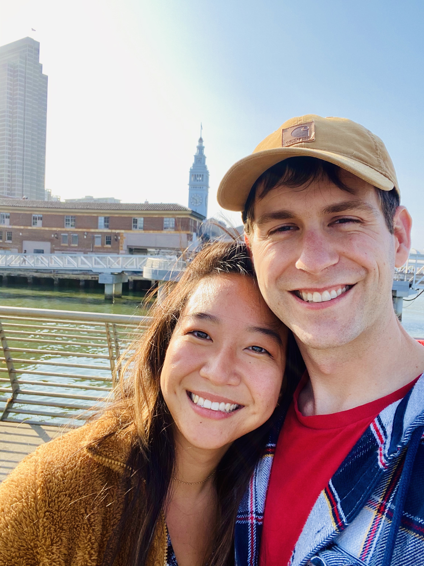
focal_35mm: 30
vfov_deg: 60.0
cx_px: 212
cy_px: 283
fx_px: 490
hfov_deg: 46.8
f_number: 2.2
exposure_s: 1/246
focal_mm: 2.71
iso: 25
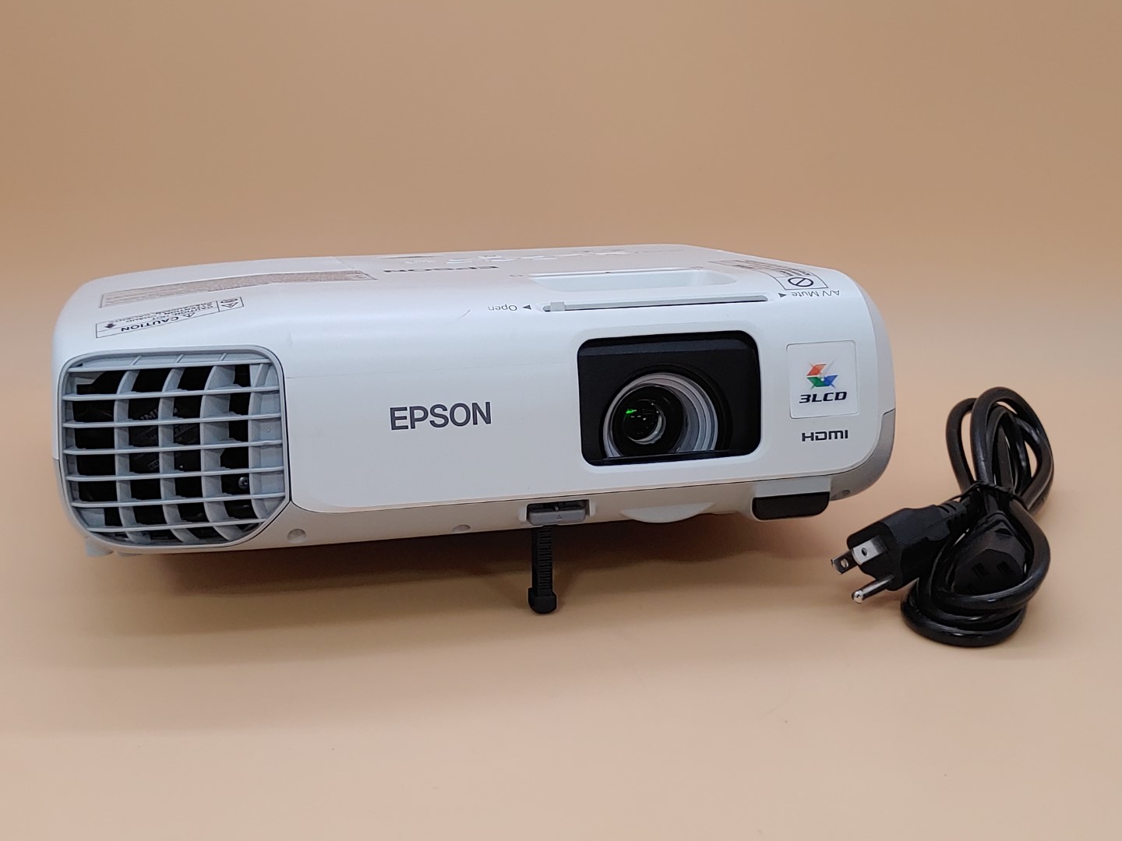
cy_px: 420
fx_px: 1588
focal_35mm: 49
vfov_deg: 29.7
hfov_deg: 38.9
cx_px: 561
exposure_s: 1/83
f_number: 1.8
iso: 50
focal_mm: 4.36
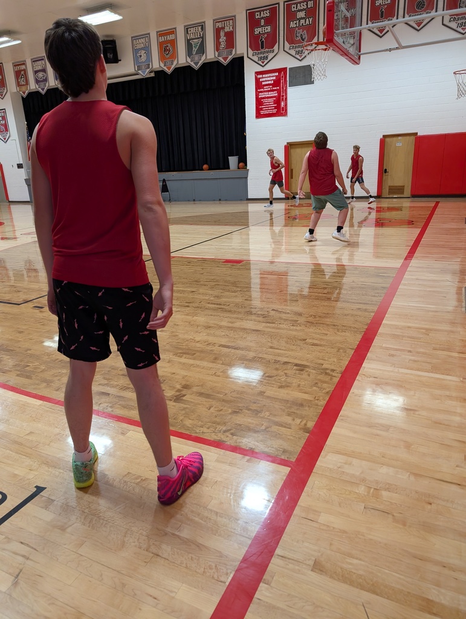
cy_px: 310
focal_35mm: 24
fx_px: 430
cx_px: 233
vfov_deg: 71.5
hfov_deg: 56.9
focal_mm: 6.9
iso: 439
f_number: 1.68
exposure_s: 1/351
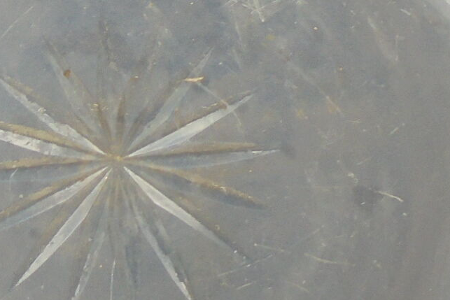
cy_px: 36
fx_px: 1363
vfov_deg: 12.5
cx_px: 29
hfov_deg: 18.4
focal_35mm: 109
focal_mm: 4.6
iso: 100
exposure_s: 1/60
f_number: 3.5
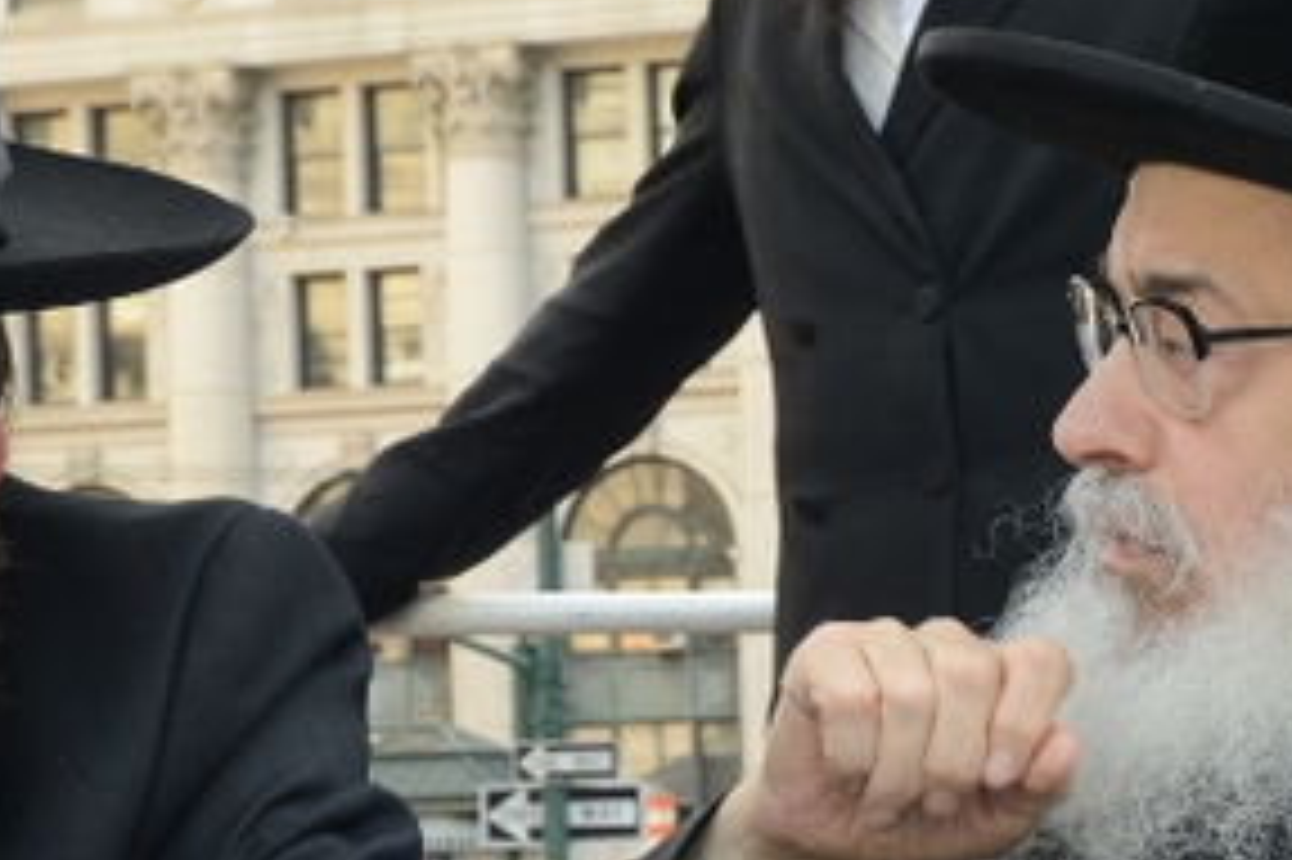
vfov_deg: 11.6
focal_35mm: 117
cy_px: 840
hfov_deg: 17.3
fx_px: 4196
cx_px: 1121
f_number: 8
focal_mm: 24
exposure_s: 1/100
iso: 400
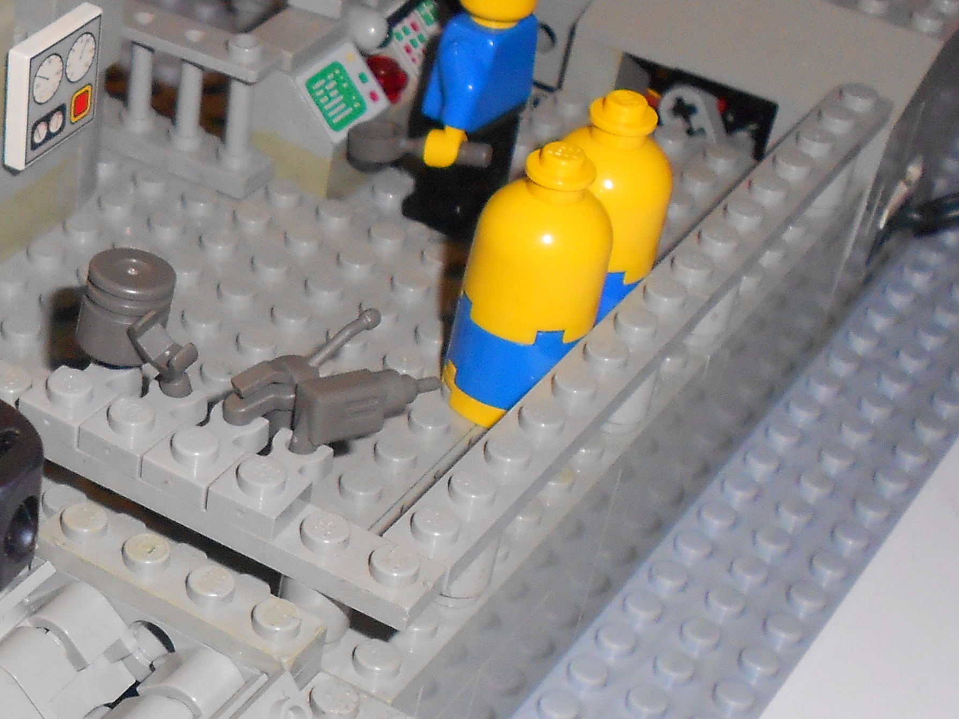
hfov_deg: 24.1
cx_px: -16
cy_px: 556
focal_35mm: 77
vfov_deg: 19.0
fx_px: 2133
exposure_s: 1/30
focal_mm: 5.8
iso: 200
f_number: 9
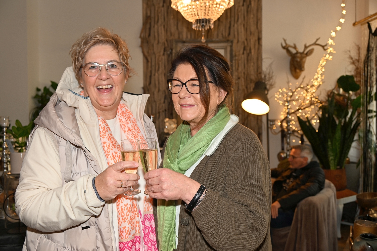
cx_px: 188
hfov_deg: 53.2
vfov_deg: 36.8
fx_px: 377
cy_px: 126
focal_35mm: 36
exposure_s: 1/60
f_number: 4.8
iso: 500
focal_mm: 36
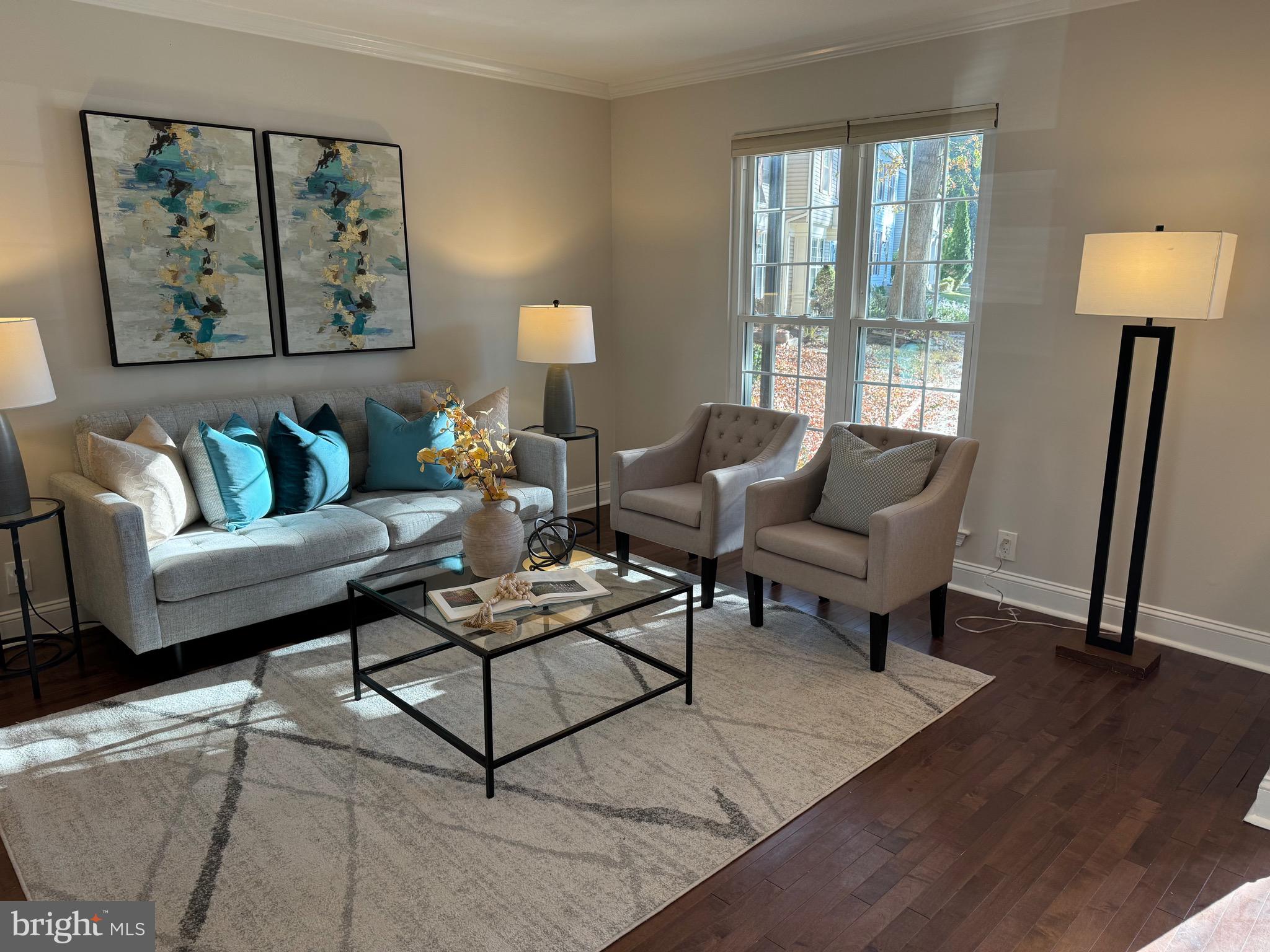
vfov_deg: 56.8
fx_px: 881
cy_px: 476
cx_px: 635
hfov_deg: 71.6
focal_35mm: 24
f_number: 1.78
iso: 100
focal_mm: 6.76
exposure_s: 1/120
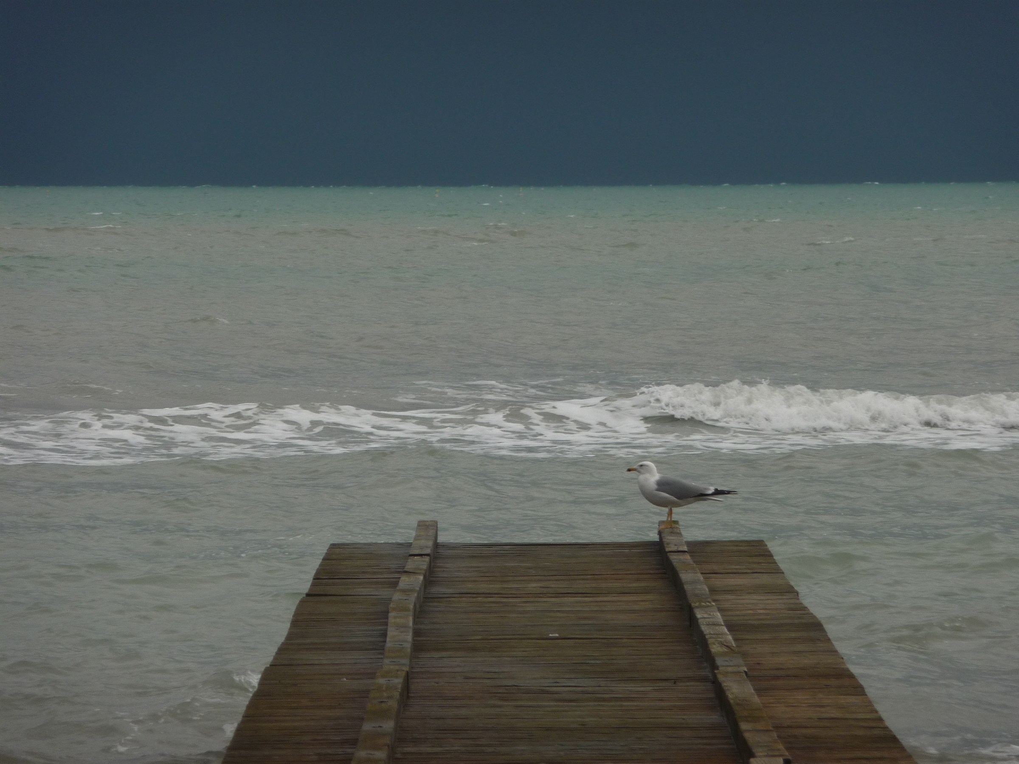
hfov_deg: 7.1
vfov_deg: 5.3
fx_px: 8242
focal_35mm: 280
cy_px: 382
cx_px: 510
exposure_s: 1/160
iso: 100
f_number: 4.9
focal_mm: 47
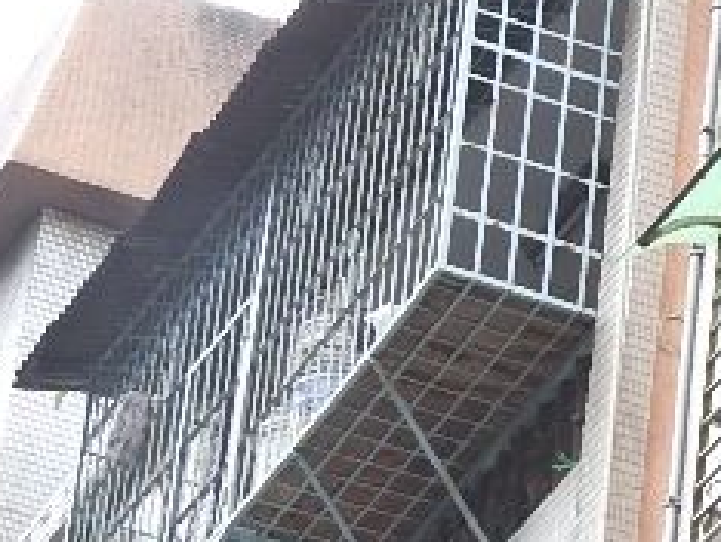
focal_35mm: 315
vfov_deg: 4.7
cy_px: -62
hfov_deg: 6.1
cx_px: 1538
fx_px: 6568
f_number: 4.2
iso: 100
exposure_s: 1/125
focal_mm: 11.6
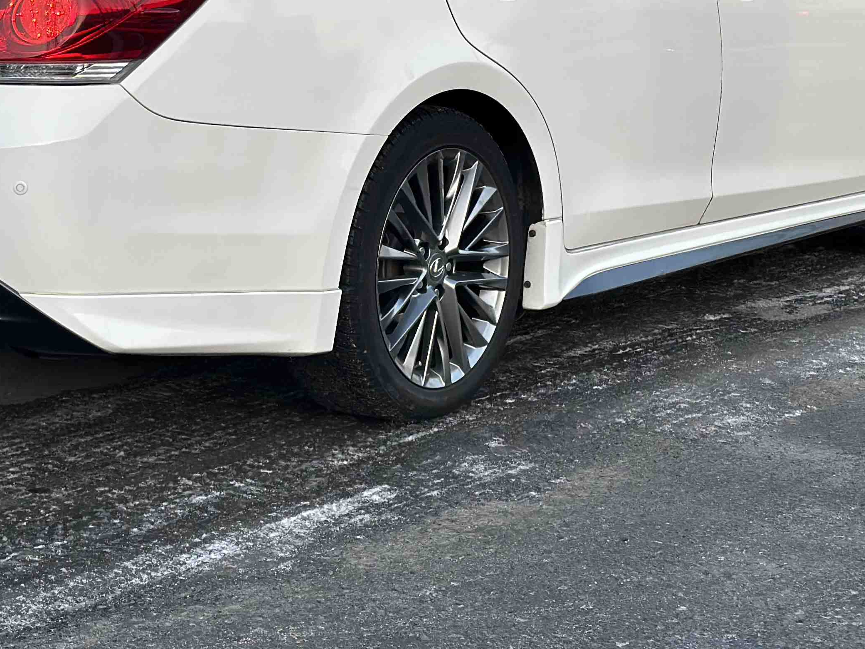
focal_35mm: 93
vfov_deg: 15.9
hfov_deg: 21.0
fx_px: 2324
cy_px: 203
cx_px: 284
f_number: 1.78
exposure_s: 1/215
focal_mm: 6.86
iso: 80
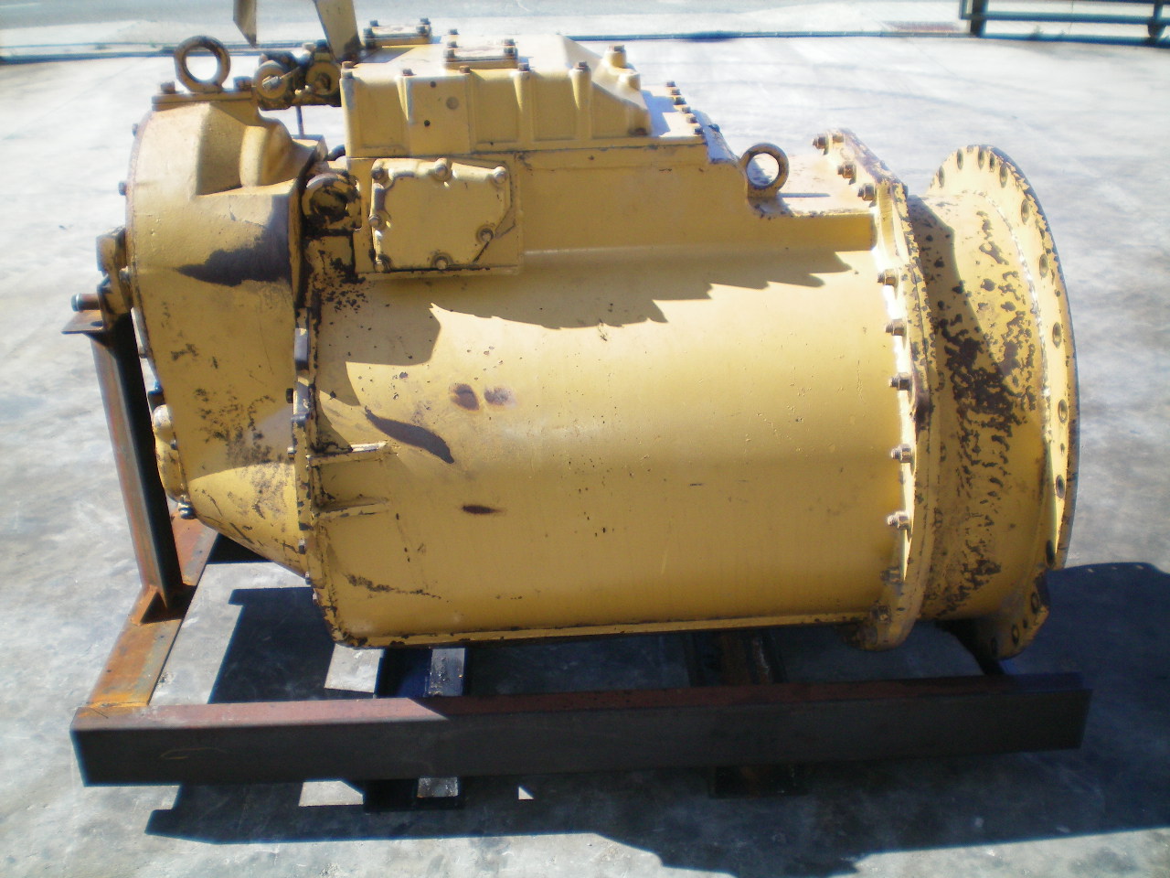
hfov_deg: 49.0
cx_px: 585
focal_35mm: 38
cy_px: 439
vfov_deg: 37.7
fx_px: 1284
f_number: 3.1
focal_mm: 6.3
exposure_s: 1/400
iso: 64
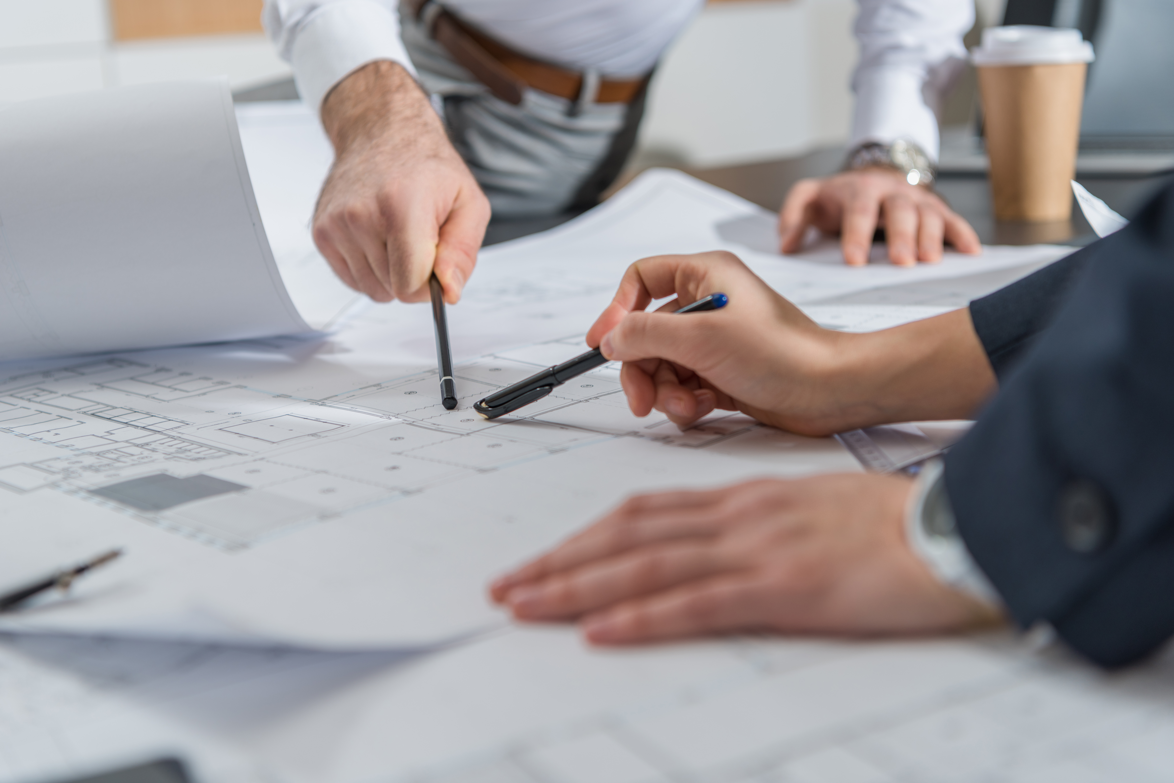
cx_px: 587
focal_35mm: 50
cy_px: 392
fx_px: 1631
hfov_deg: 39.6
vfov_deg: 27.0
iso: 100
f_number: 3.5
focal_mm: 50
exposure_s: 1/200
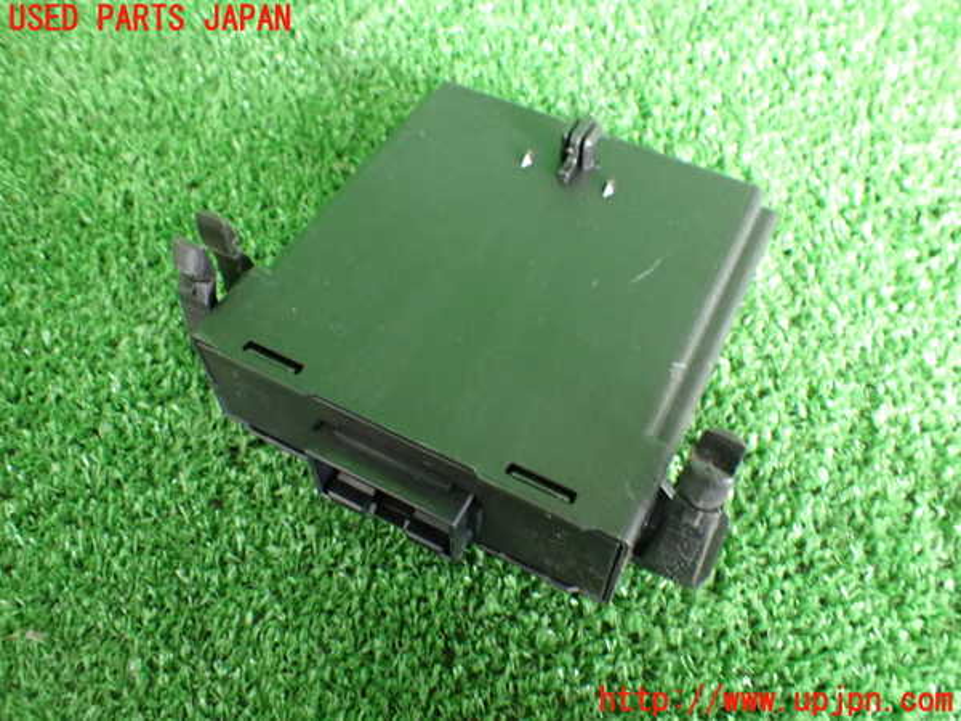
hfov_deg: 60.0
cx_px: 480
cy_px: 360
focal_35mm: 30
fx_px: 833
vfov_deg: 46.8
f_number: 2.3
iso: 800
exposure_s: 1/50
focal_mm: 5.4
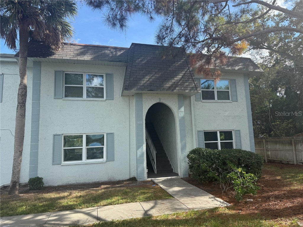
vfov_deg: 56.8
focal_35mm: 24
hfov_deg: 71.6
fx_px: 210
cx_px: 152
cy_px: 114
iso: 100
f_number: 1.78
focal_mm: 6.76
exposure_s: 1/1949
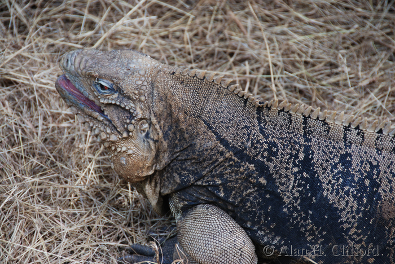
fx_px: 3294
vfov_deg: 4.6
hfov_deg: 6.9
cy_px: 132
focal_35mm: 300
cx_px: 198
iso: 200
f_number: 5.6
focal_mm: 200
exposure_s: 1/30
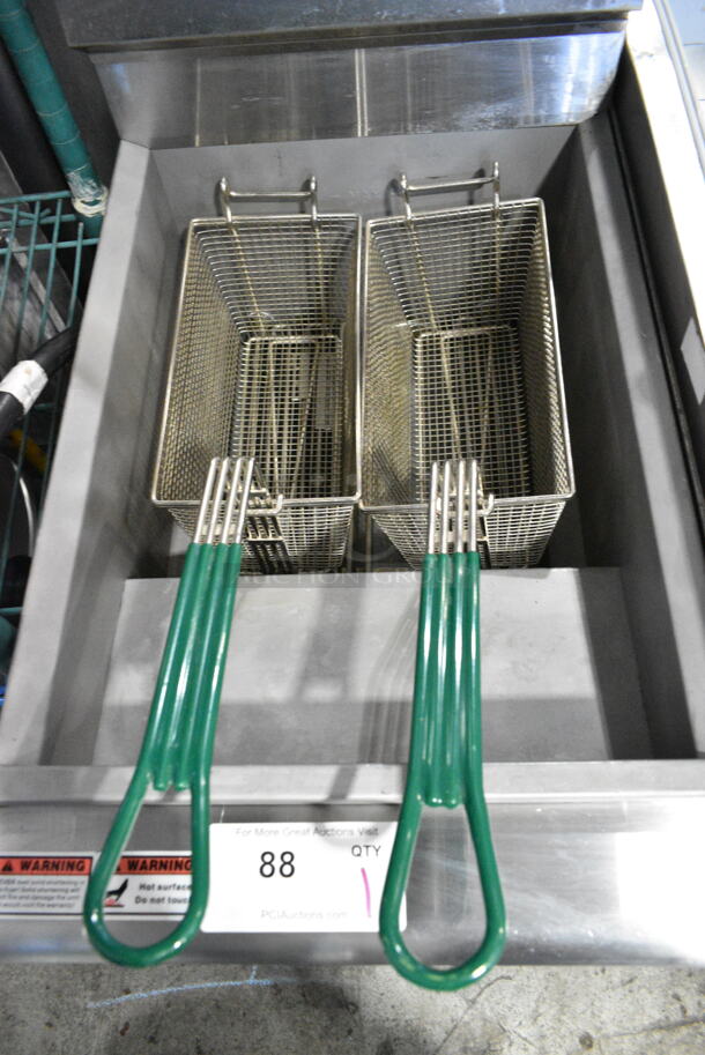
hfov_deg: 48.0
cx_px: 352
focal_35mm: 27
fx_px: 792
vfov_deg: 67.3
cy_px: 528
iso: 6400
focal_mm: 18
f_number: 6.3
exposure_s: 1/160
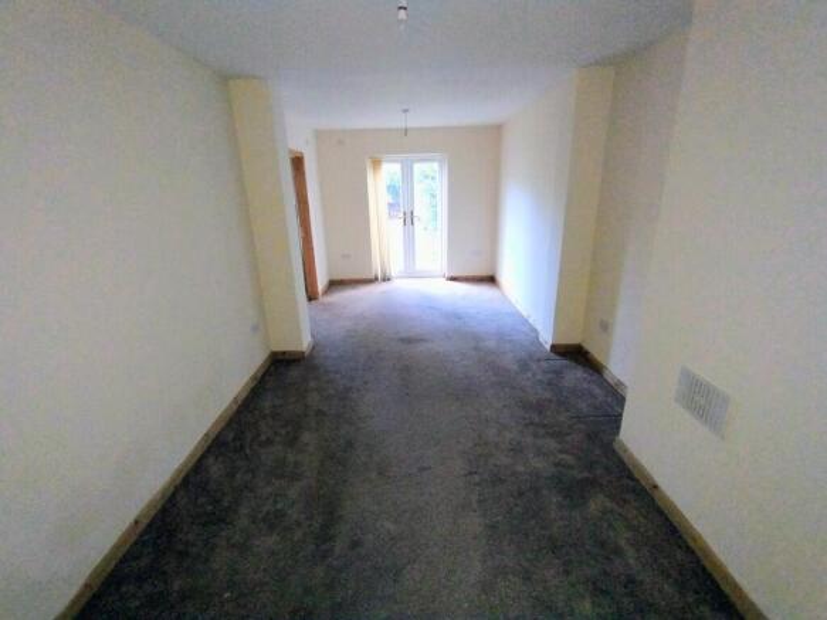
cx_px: 414
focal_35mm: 16
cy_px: 310
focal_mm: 1.66
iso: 778
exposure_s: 1/20
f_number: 2.2
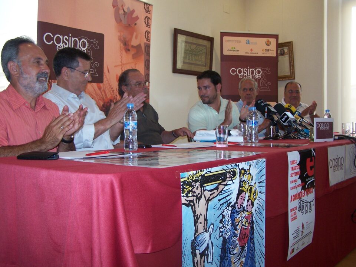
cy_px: 134
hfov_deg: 49.0
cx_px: 178
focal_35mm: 38
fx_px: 391
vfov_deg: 37.7
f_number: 2.8
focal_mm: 6.3
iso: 140
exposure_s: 1/60
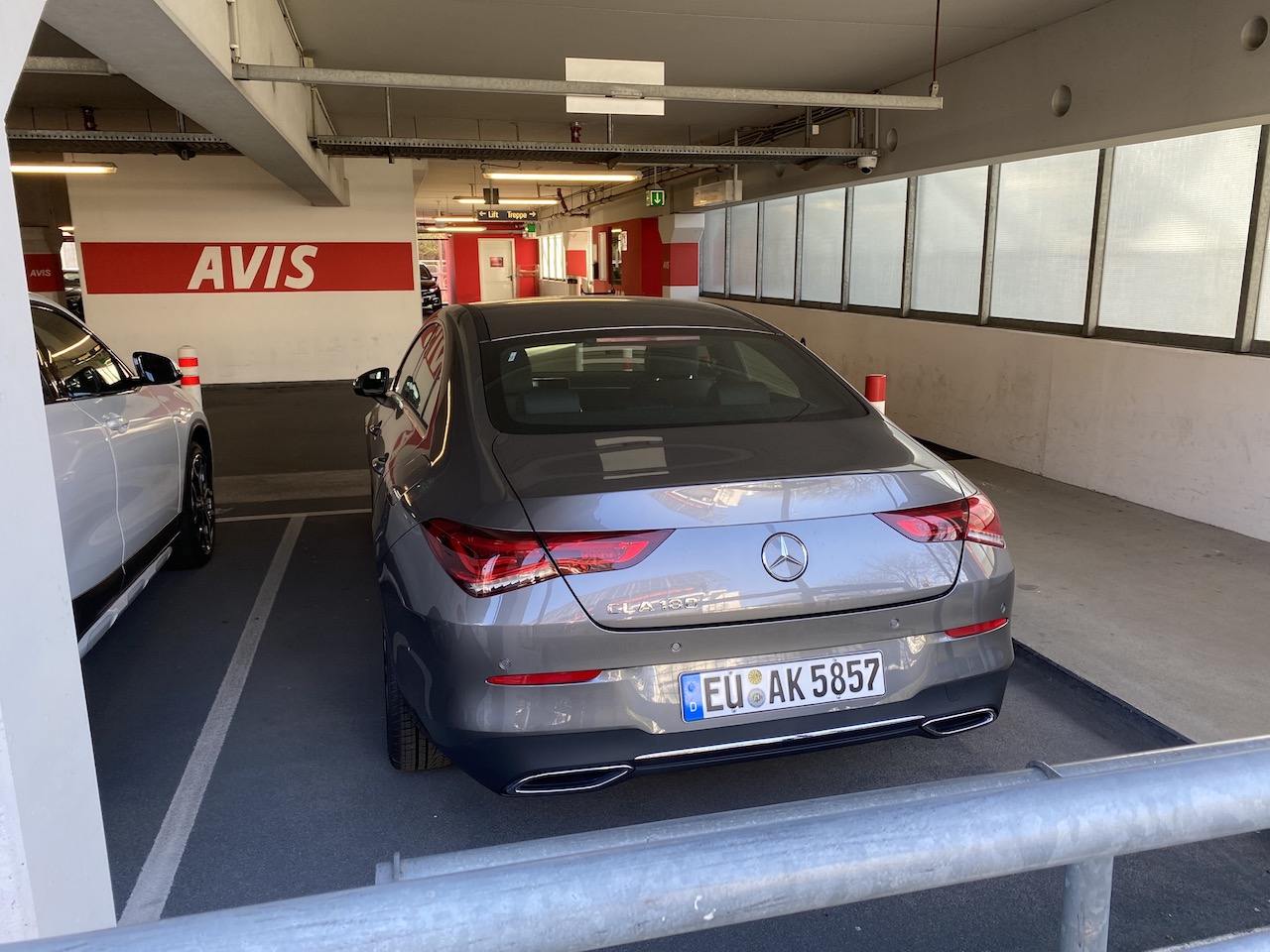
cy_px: 476
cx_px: 635
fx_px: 954
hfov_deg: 67.3
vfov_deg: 53.1
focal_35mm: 26
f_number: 1.8
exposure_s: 1/121
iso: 50
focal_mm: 4.25
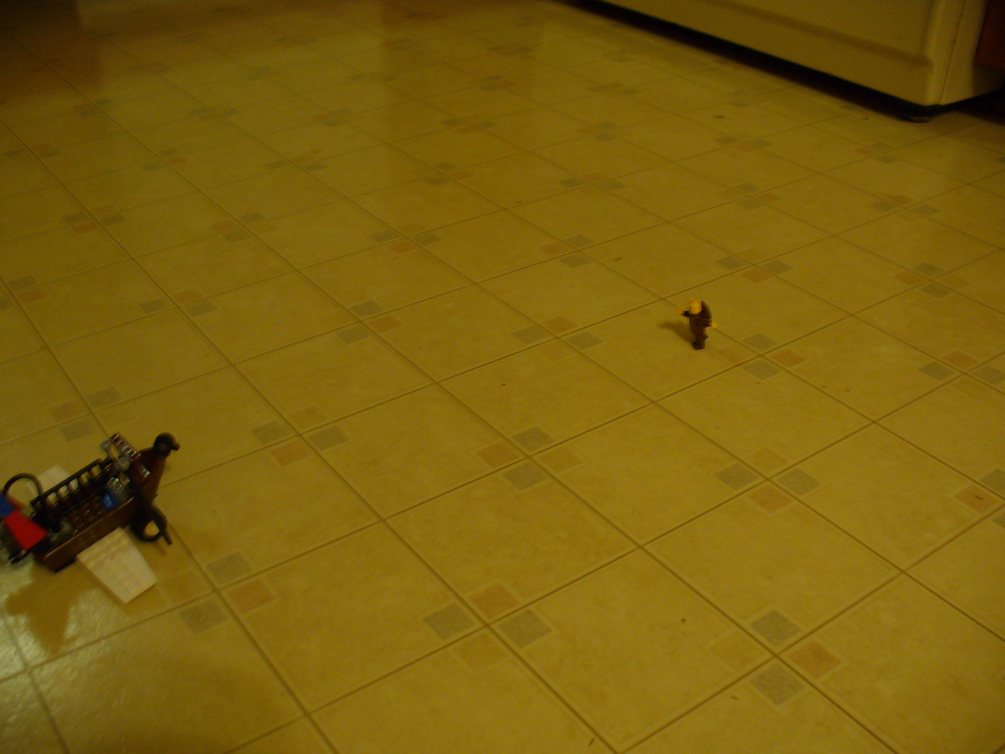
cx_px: 502
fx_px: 1074
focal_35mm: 37
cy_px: 377
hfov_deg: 50.1
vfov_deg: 38.7
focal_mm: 6.1
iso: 100
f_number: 2.8
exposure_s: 1/8
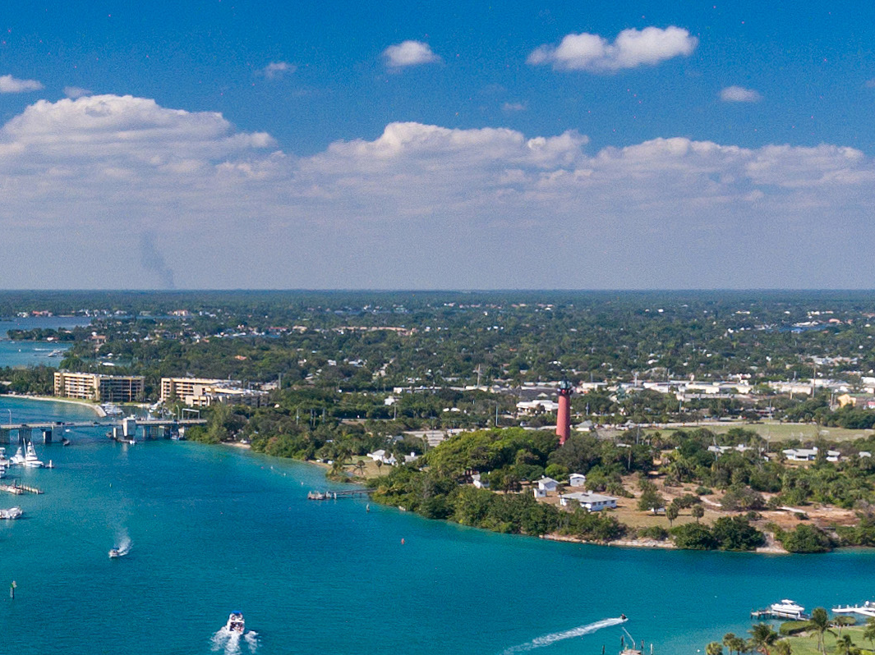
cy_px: 557
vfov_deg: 19.4
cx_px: 38
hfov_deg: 25.0
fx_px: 1895
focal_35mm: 75
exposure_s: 1/150
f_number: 2.8
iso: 100
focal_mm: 3.61
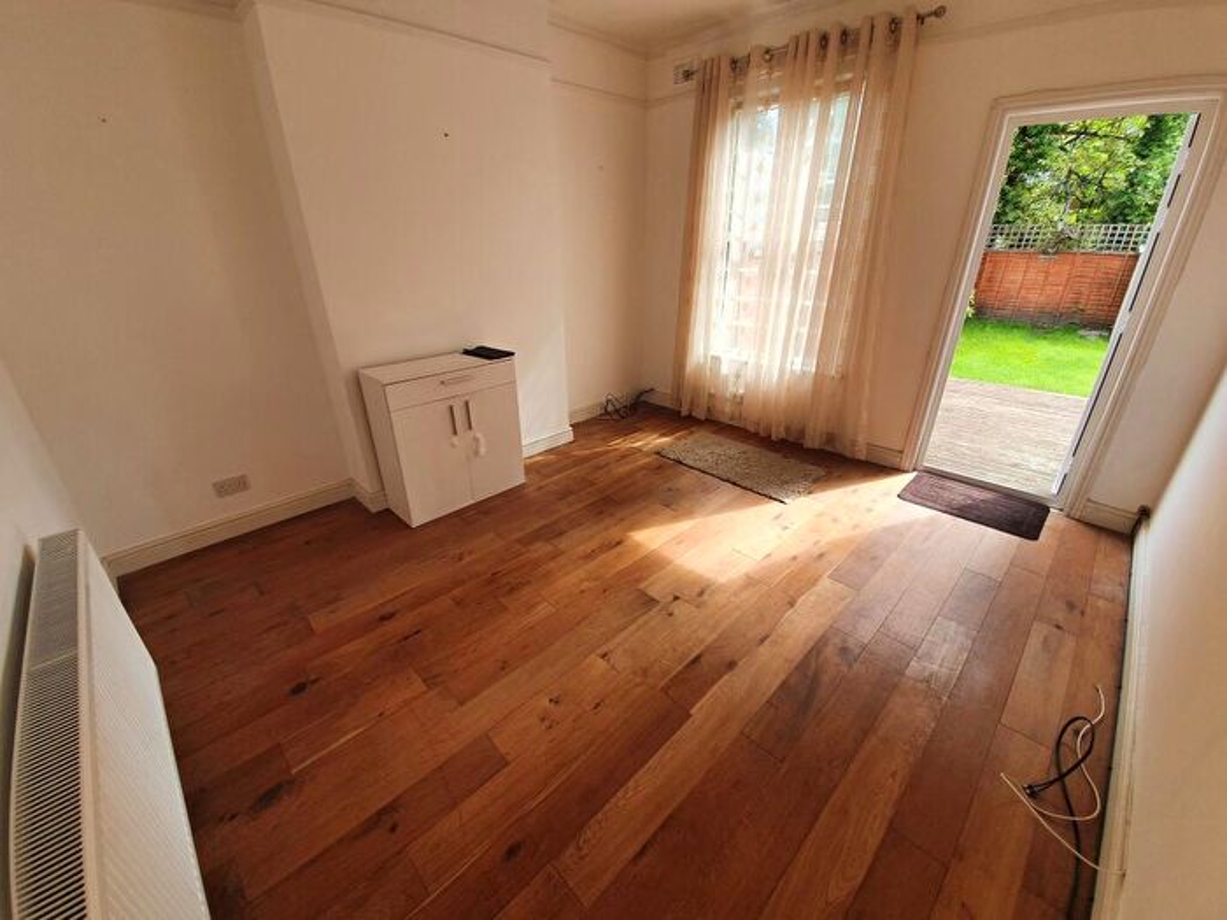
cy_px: 460
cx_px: 614
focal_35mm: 13
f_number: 2.2
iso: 50
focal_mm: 1.8
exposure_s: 1/112
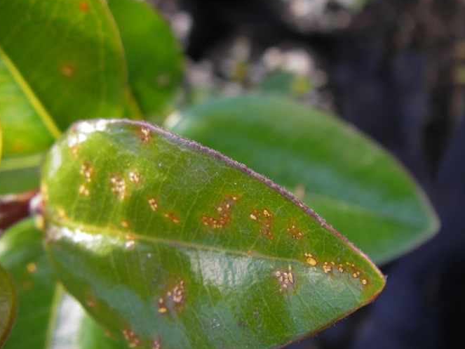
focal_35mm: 39
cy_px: 171
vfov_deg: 36.8
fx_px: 524
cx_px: 228
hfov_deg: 47.9
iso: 50
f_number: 3.3
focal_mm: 6.3
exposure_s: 1/30
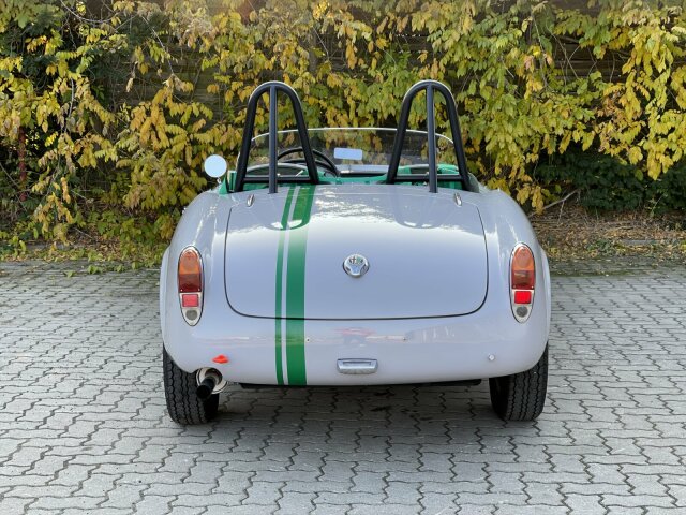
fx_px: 1268
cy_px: 258
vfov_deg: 22.9
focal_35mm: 64
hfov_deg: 30.3
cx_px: 343
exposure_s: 1/121
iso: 25
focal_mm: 7.5
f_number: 2.2
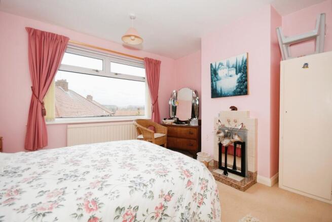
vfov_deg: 77.4
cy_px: 111
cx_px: 166
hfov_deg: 100.4
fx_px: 138
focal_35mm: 15
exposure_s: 1/60
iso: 400
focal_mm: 10
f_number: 8
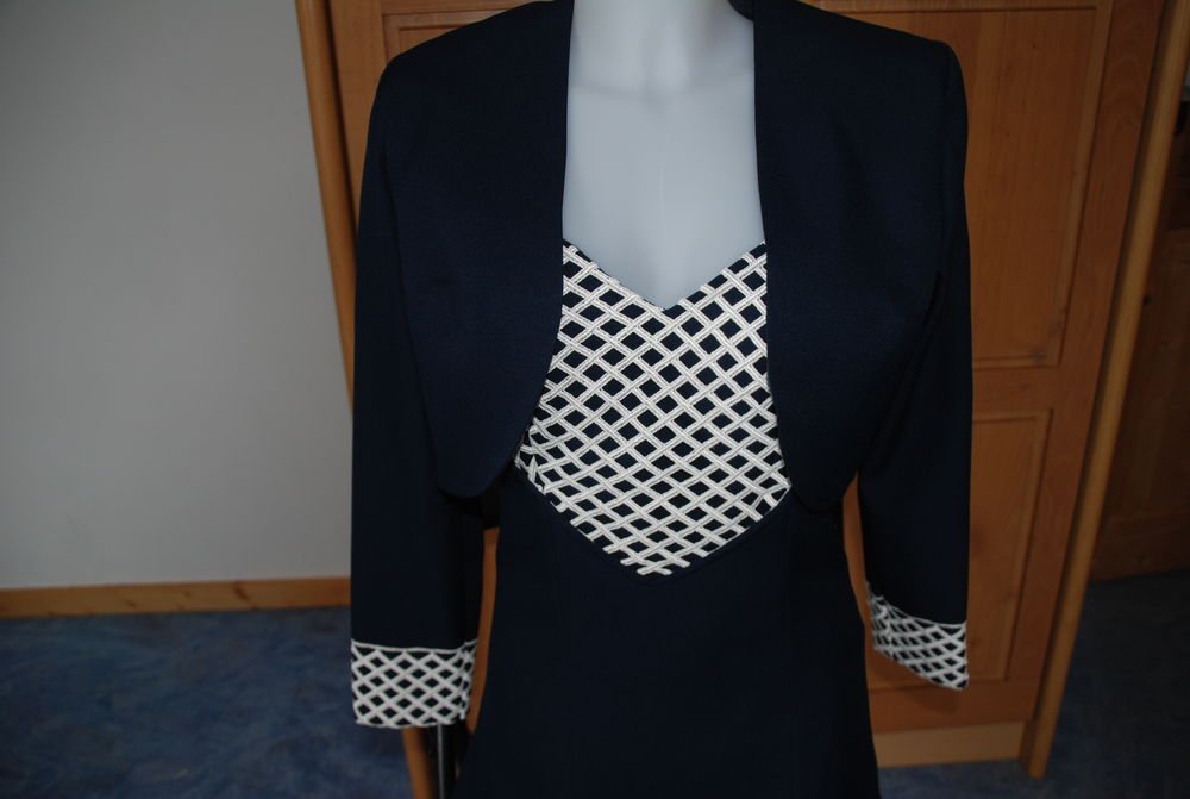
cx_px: 595
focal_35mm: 32
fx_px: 1043
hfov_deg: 59.4
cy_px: 400
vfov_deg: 41.9
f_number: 3.8
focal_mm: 21
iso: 200
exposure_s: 1/60
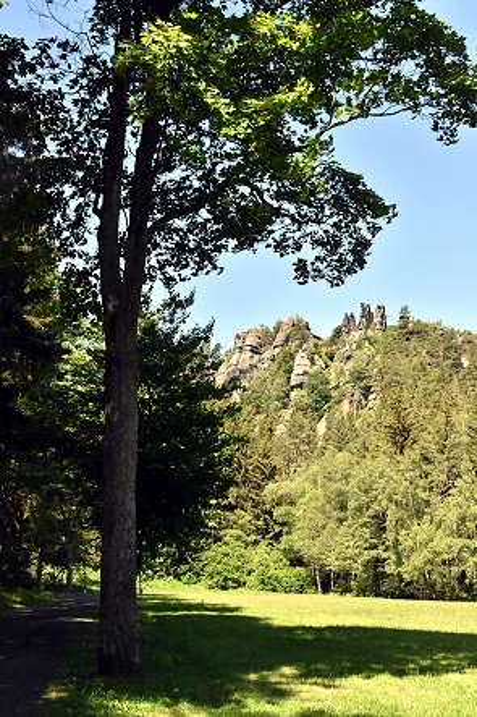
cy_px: 358
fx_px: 895
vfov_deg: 43.6
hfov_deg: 29.8
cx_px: 238
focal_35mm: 45
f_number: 9
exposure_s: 1/8000
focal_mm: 30
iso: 6400
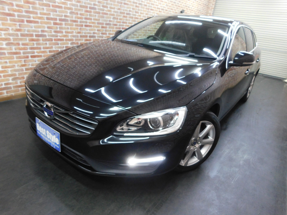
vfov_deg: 58.9
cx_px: 144
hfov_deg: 73.9
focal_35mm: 23
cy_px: 108
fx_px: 191
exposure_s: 1/25
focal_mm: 4
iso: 400
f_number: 3
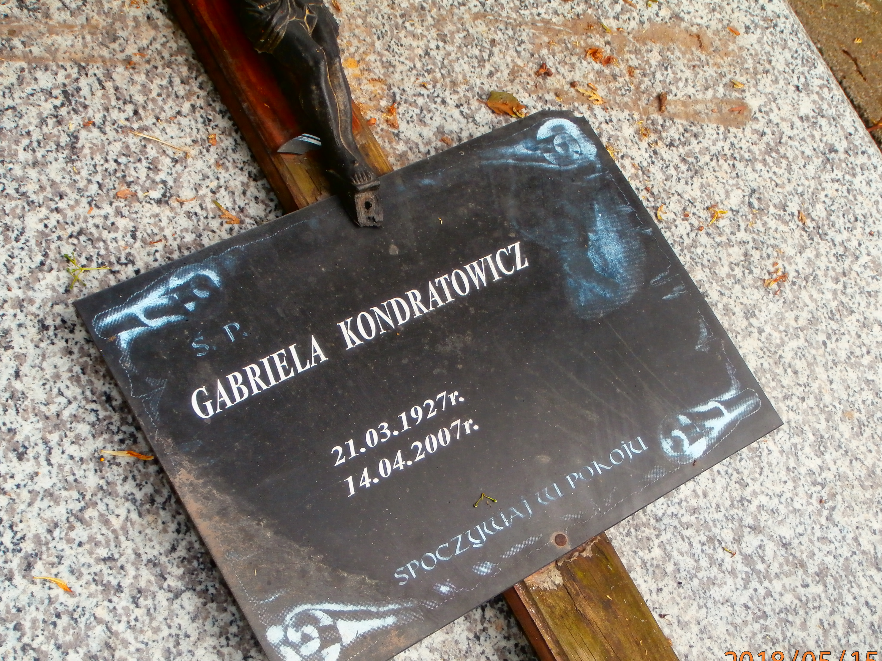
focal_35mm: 53
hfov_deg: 36.2
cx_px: 438
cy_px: 367
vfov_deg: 27.5
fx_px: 1350
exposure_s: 1/80
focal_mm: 8.29
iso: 100
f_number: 4.2
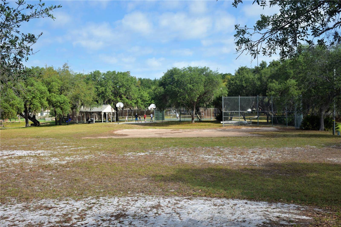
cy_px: 114
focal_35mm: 45
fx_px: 426
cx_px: 170
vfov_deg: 29.9
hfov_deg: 43.6
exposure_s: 1/250
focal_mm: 30
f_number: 7.1
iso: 100
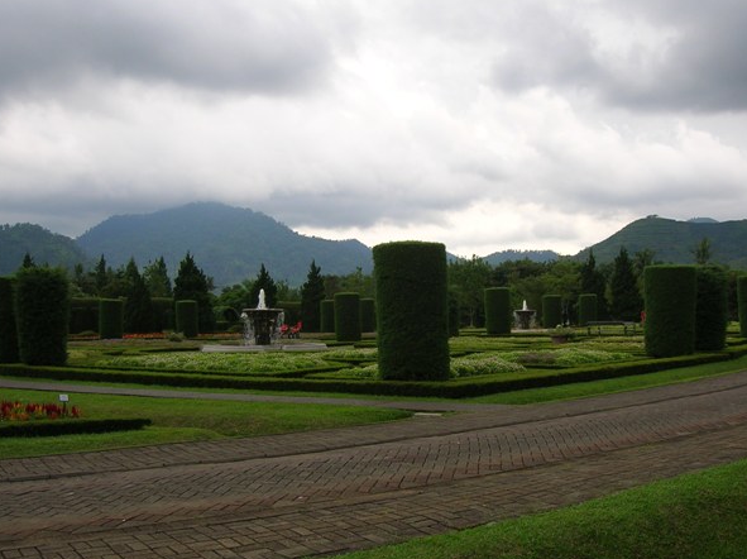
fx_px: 862
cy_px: 297
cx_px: 390
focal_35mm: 40
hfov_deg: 46.8
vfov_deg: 35.9
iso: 50
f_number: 4.9
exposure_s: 1/160
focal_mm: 5.7
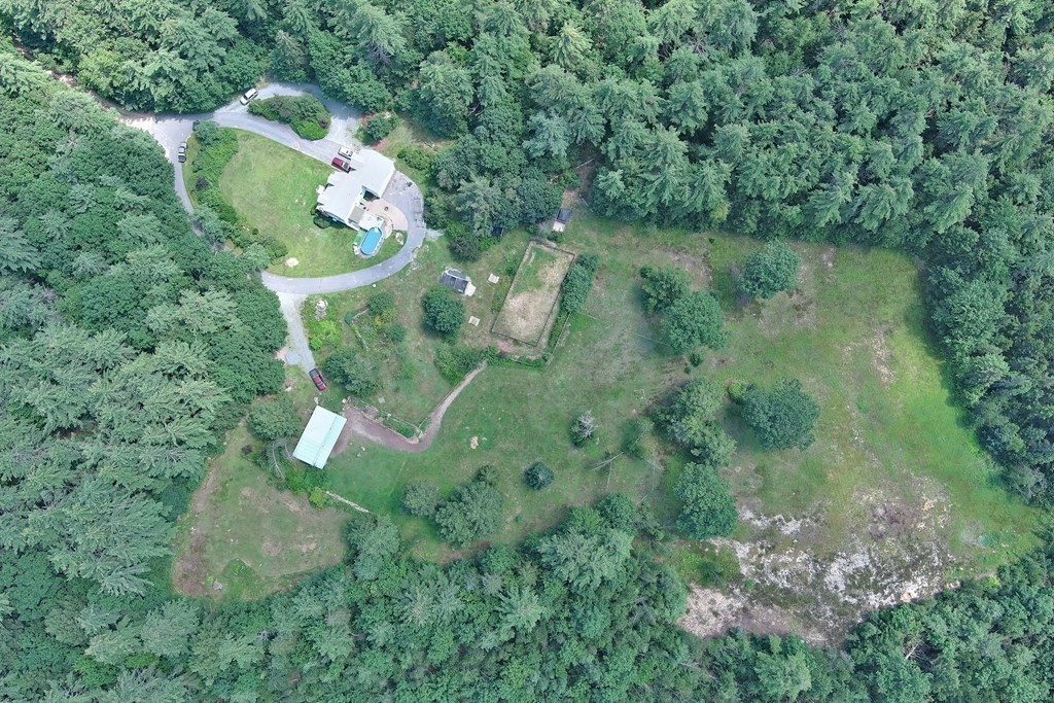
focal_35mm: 29
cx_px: 527
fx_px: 849
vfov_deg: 45.0
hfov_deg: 63.7
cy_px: 352
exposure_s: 1/25.1
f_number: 2.8
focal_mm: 10.57
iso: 127
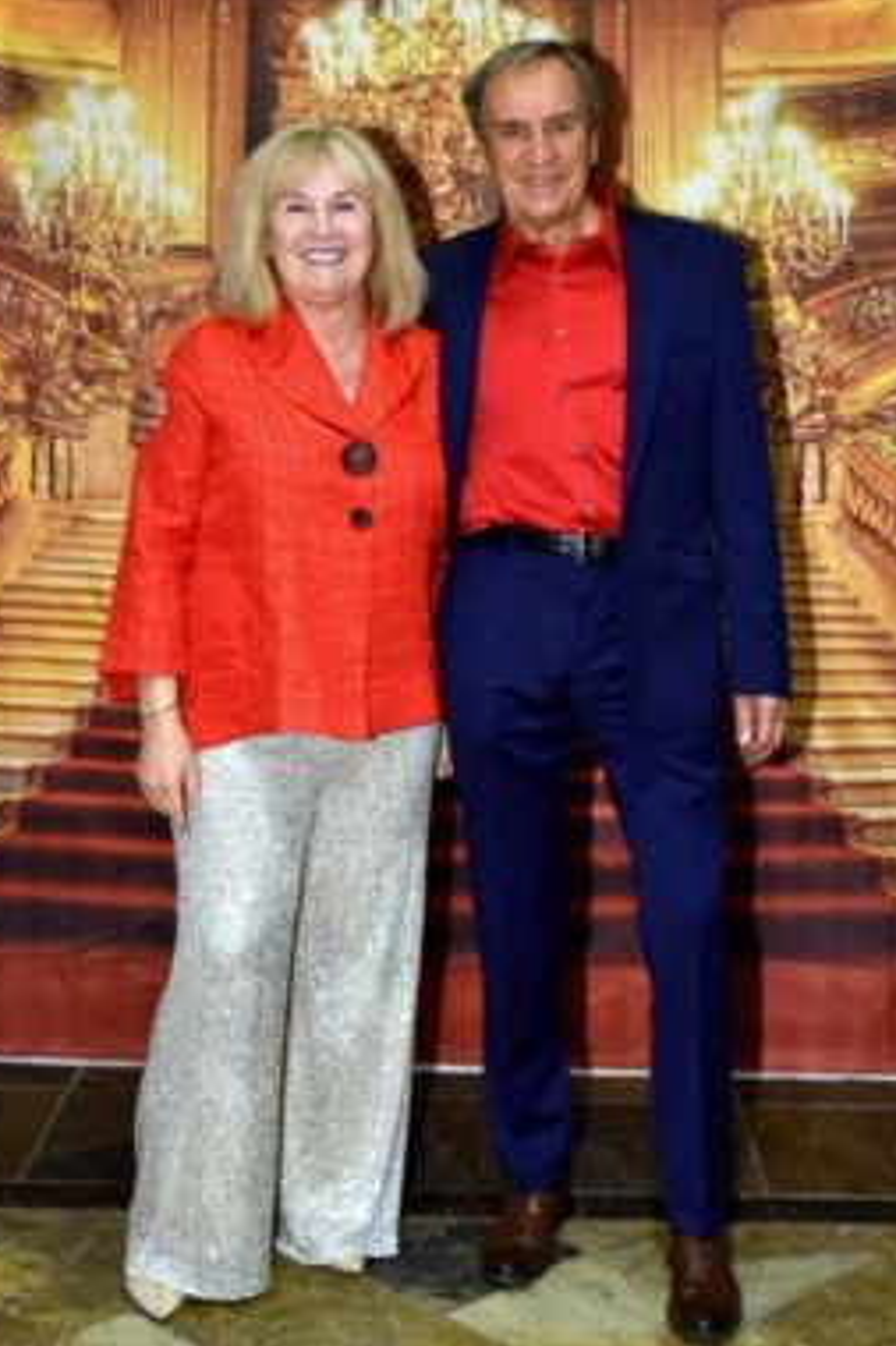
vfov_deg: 41.1
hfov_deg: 28.0
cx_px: 457
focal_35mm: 48
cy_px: 669
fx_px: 1793
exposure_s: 1/60
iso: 1600
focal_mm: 38
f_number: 6.3
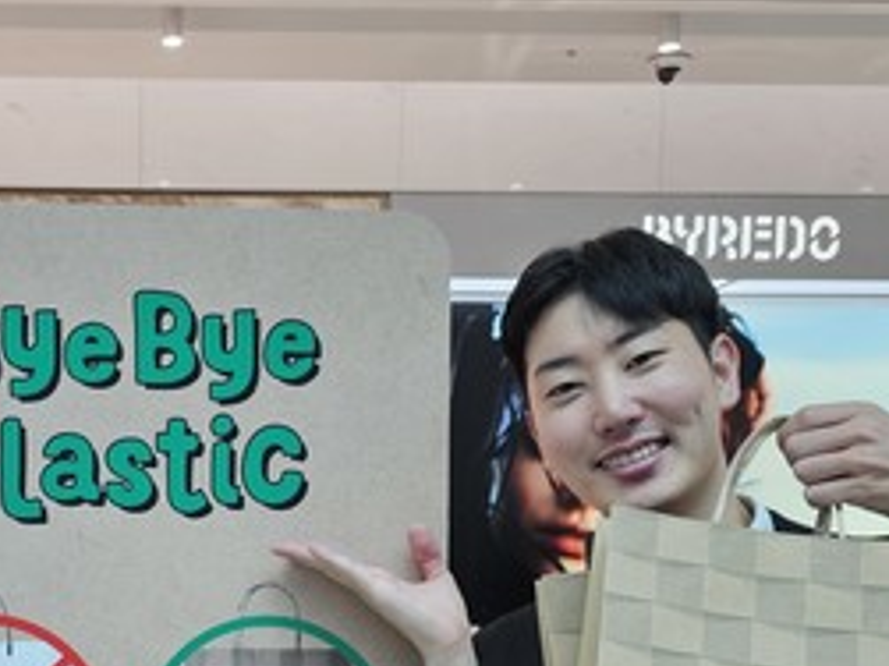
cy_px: 645
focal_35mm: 55
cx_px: 184
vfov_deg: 25.4
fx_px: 1412
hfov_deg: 34.0
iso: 160
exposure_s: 1/359
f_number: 1.7
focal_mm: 6.3
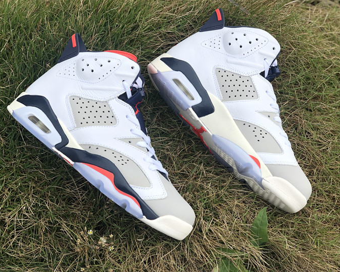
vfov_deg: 27.1
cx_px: 158
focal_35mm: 56
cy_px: 134
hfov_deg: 33.6
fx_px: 564
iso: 16
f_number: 2.4
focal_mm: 6
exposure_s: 1/607
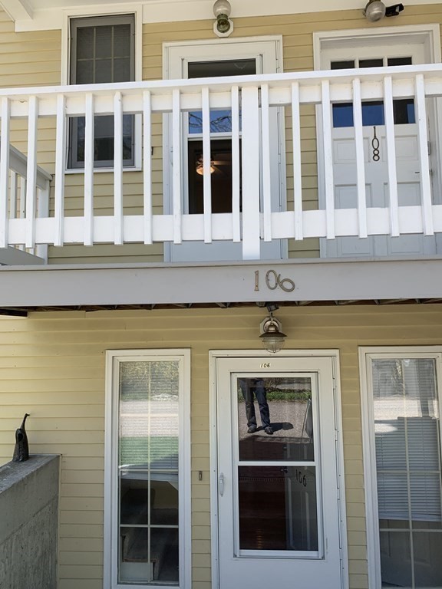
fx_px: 443
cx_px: 221
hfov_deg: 53.1
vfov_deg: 67.3
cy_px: 294
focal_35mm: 26
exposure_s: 1/428
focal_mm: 4.25
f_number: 1.8
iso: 25
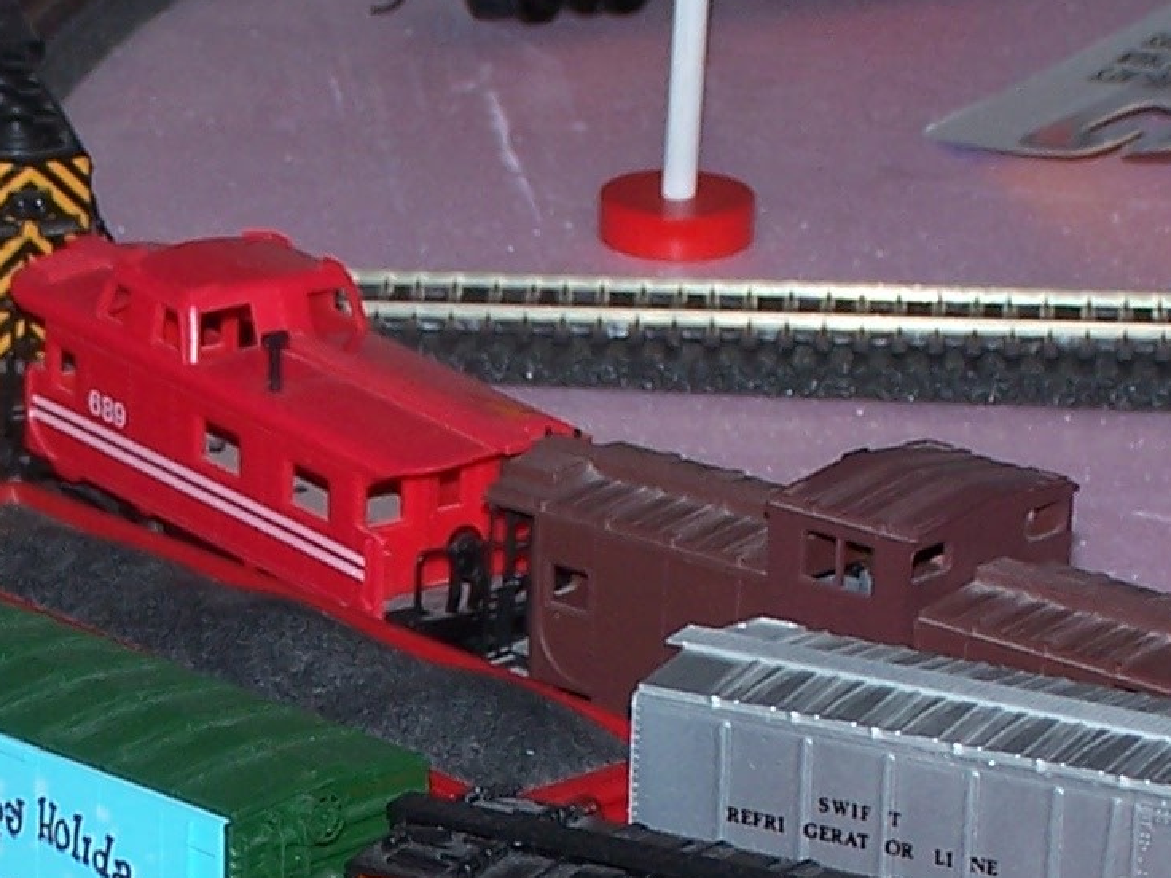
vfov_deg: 6.3
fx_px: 7948
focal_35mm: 235
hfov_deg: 8.4
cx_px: -107
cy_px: 1230
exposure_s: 1/60
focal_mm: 12.4
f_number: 3.2
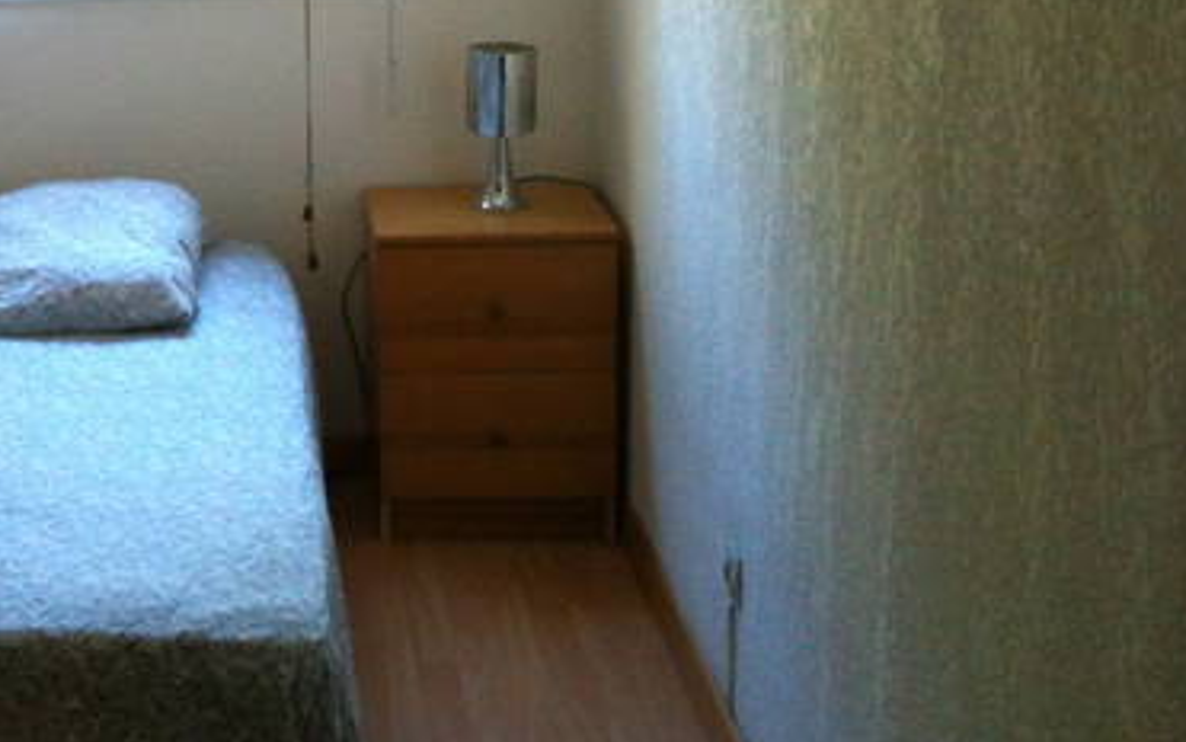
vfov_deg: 16.4
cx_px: -19
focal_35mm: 79
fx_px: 2554
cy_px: 163
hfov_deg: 24.8
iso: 125
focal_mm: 3.85
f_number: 2.8
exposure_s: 1/15
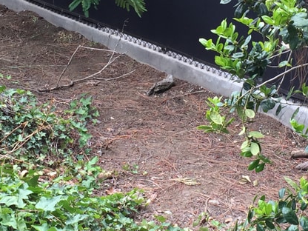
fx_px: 827
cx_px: 204
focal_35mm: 93
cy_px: 56
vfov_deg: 15.8
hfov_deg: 21.0
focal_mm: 4.15
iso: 32
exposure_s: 1/161
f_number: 2.2
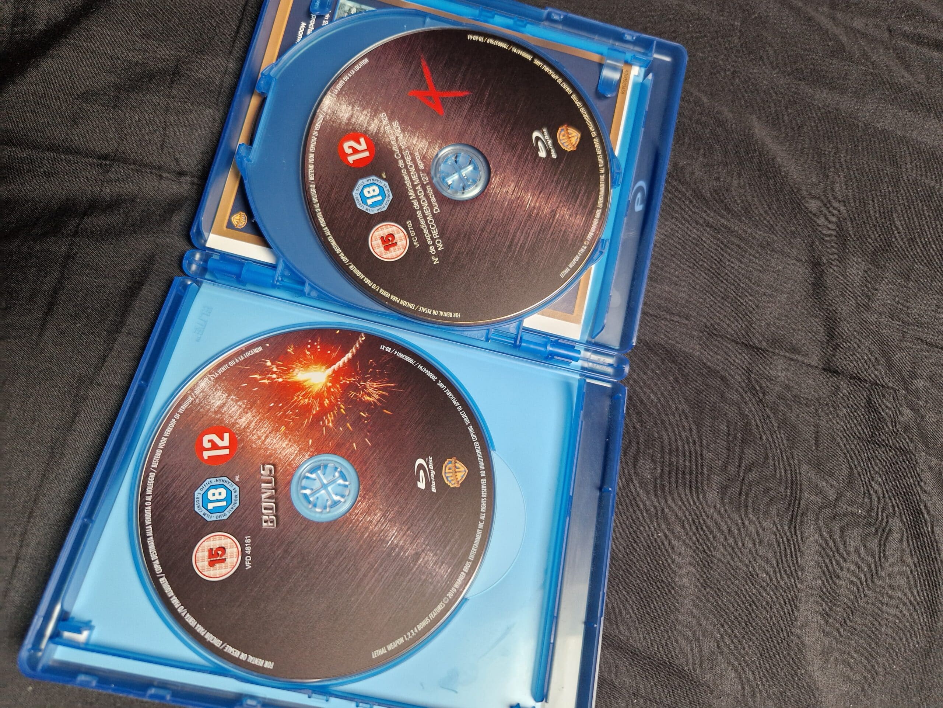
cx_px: 472
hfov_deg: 73.9
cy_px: 354
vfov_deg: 58.9
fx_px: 627
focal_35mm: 23
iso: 200
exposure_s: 1/100
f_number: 1.8
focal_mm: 5.4
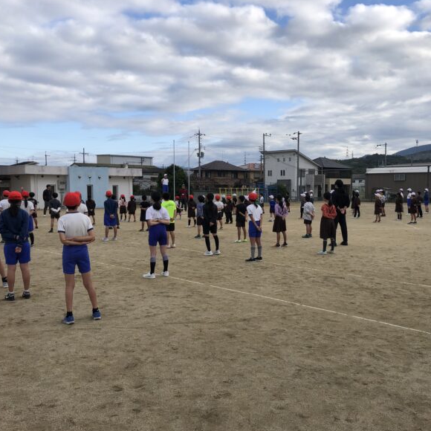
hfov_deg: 46.9
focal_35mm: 35
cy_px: 225
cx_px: 260
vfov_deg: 47.2
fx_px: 493
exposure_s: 1/1600
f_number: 1.8
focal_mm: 3.99
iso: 20
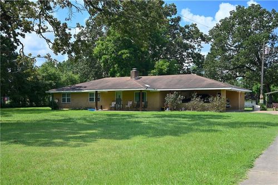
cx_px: 139
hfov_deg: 49.6
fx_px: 301
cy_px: 92
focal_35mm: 39
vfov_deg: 34.2
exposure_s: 1/125
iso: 125
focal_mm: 39
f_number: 11
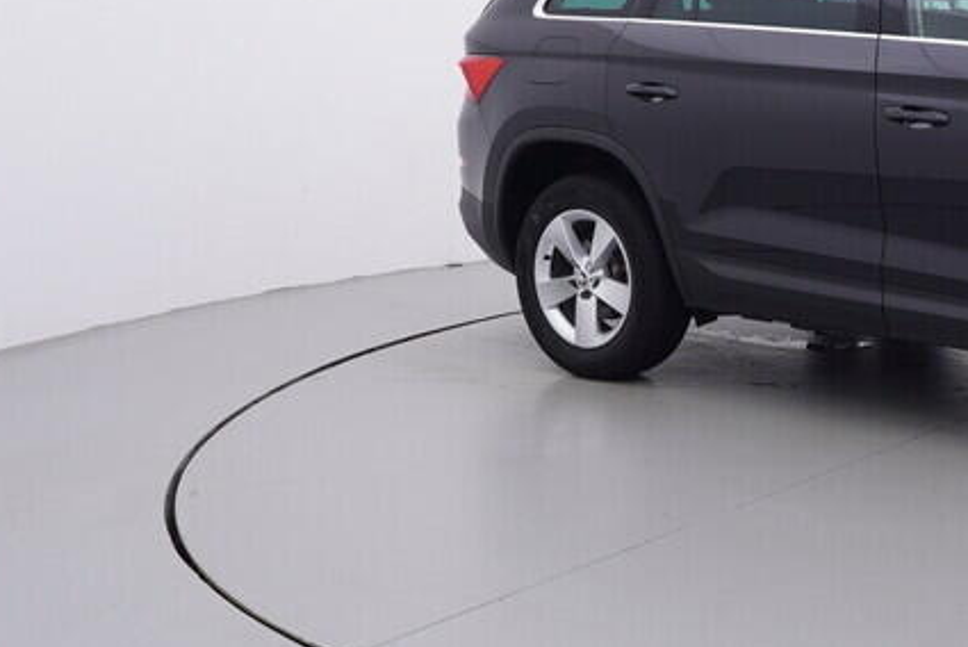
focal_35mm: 54
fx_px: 1458
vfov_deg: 25.0
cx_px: 991
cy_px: 253
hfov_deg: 33.3
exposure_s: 1/80
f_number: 5
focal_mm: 15
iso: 200
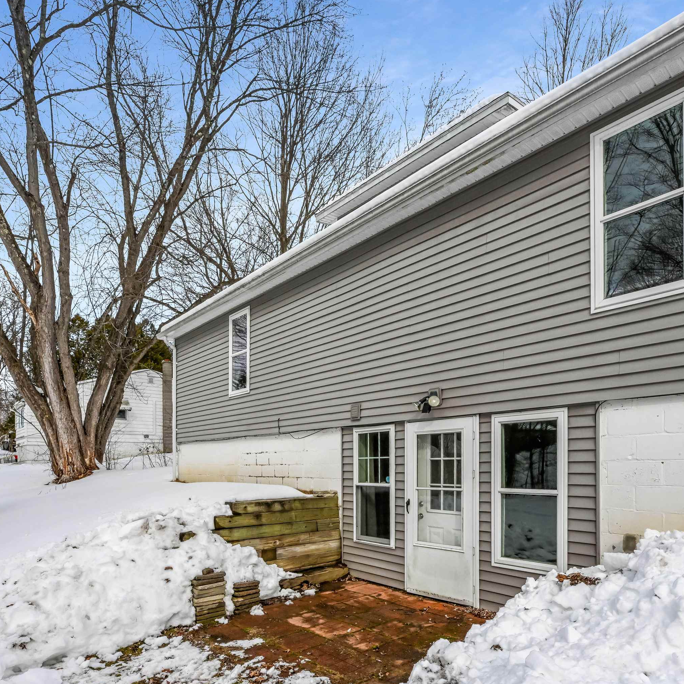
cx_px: 386
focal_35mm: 18
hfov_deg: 80.3
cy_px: 342
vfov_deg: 80.7
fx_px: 402
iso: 1000
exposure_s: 1/800
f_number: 14
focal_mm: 14
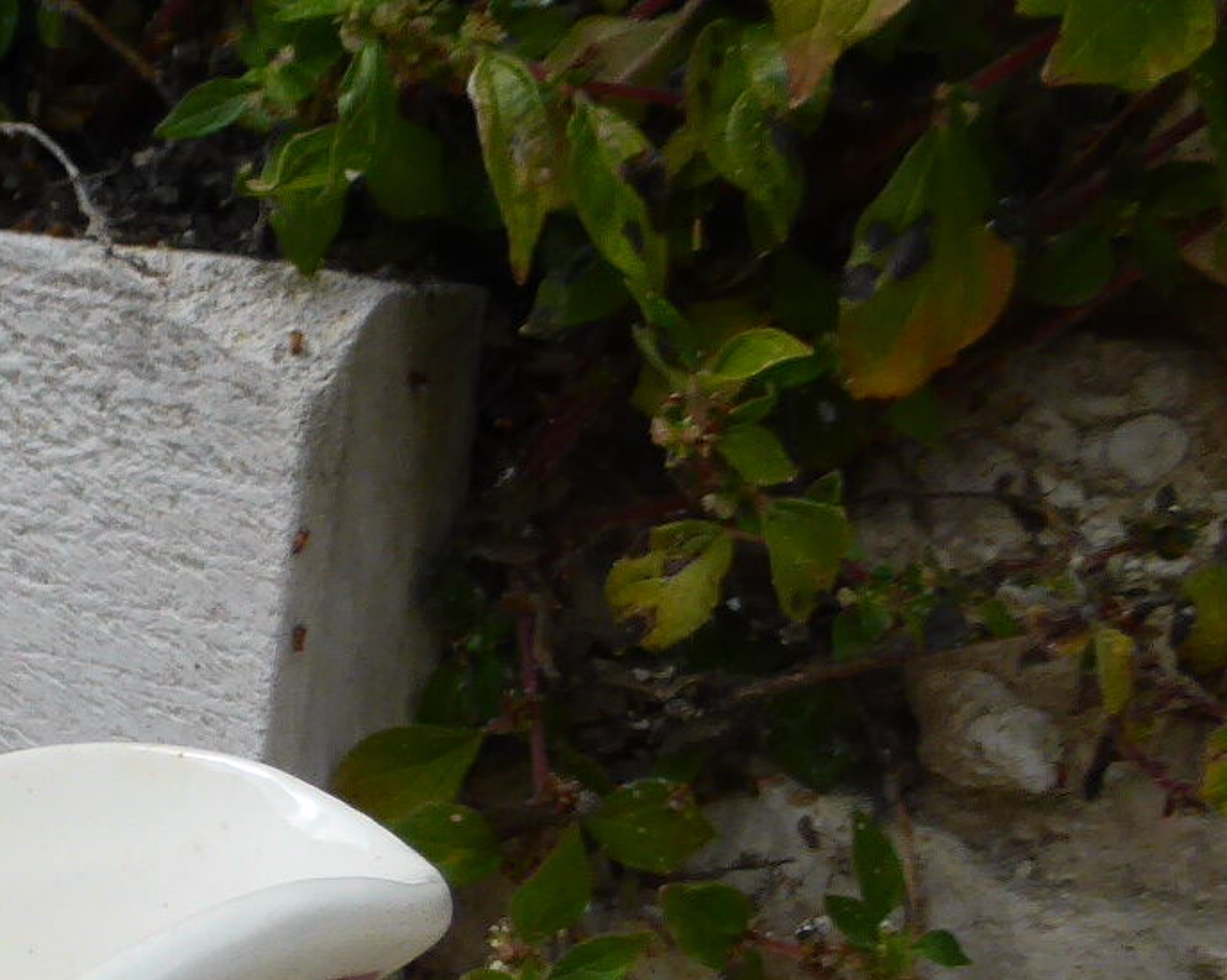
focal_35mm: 113
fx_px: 4101
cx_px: -605
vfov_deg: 13.3
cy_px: 1159
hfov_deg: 15.7
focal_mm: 5.4
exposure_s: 1/800
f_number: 3.6
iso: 100
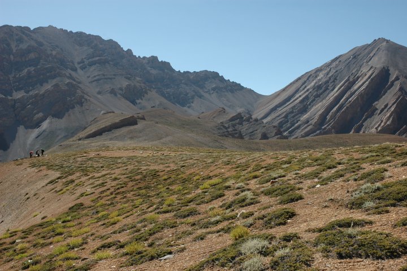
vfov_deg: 28.9
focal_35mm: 46
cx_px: 204
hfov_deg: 42.3
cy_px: 136
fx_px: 526
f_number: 9
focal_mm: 31
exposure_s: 1/320
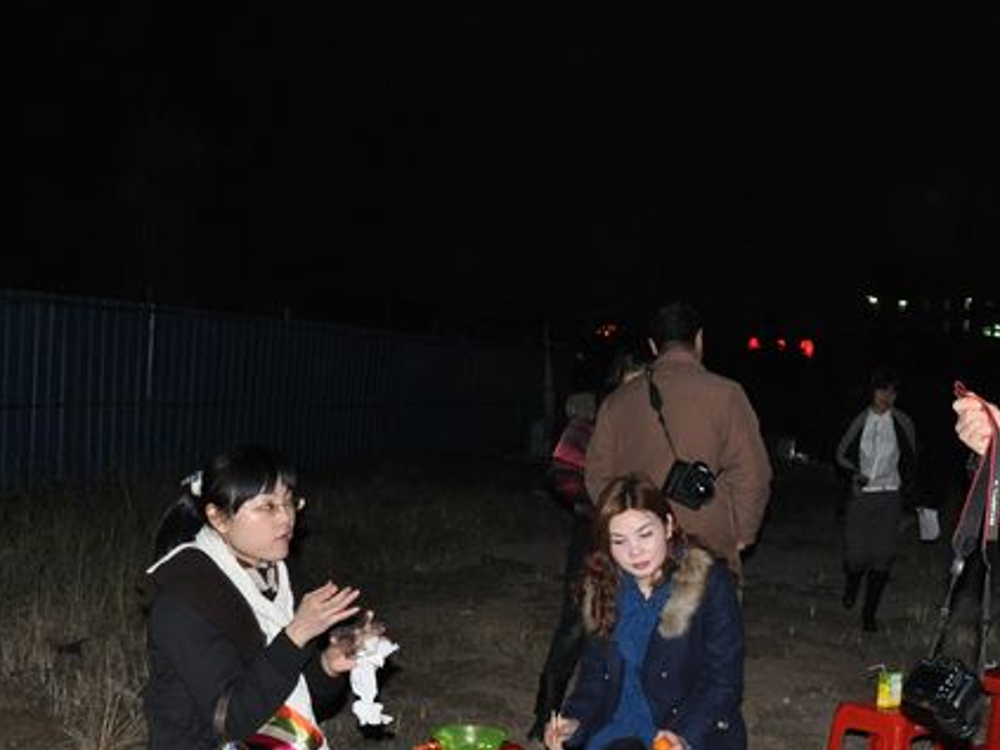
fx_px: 1415
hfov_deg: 38.5
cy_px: 531
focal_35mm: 49
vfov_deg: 29.3
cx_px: 669
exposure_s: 1/60
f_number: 3.5
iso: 800
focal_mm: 18
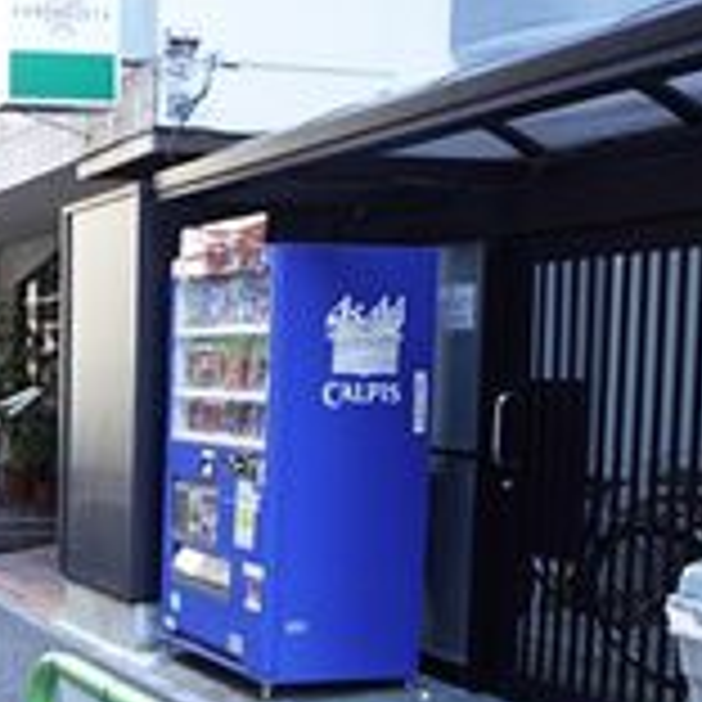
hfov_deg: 26.8
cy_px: 443
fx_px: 1124
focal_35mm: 49
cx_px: -297
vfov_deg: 34.5
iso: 200
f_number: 4
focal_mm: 10
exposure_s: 1/40
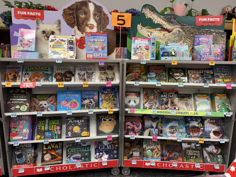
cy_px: 88
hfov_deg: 71.6
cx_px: 118
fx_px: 164
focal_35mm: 24
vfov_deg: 56.8
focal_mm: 6.76
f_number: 1.78
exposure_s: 1/120
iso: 200
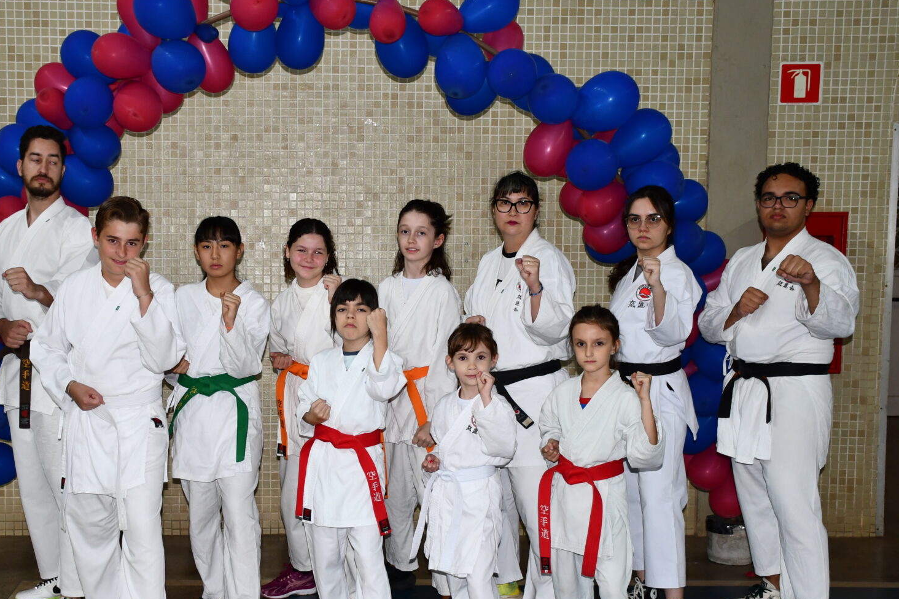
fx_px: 1473
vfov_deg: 23.0
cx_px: 337
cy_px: 352
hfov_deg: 33.8
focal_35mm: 59
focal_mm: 30
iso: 560
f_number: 4
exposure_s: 1/60
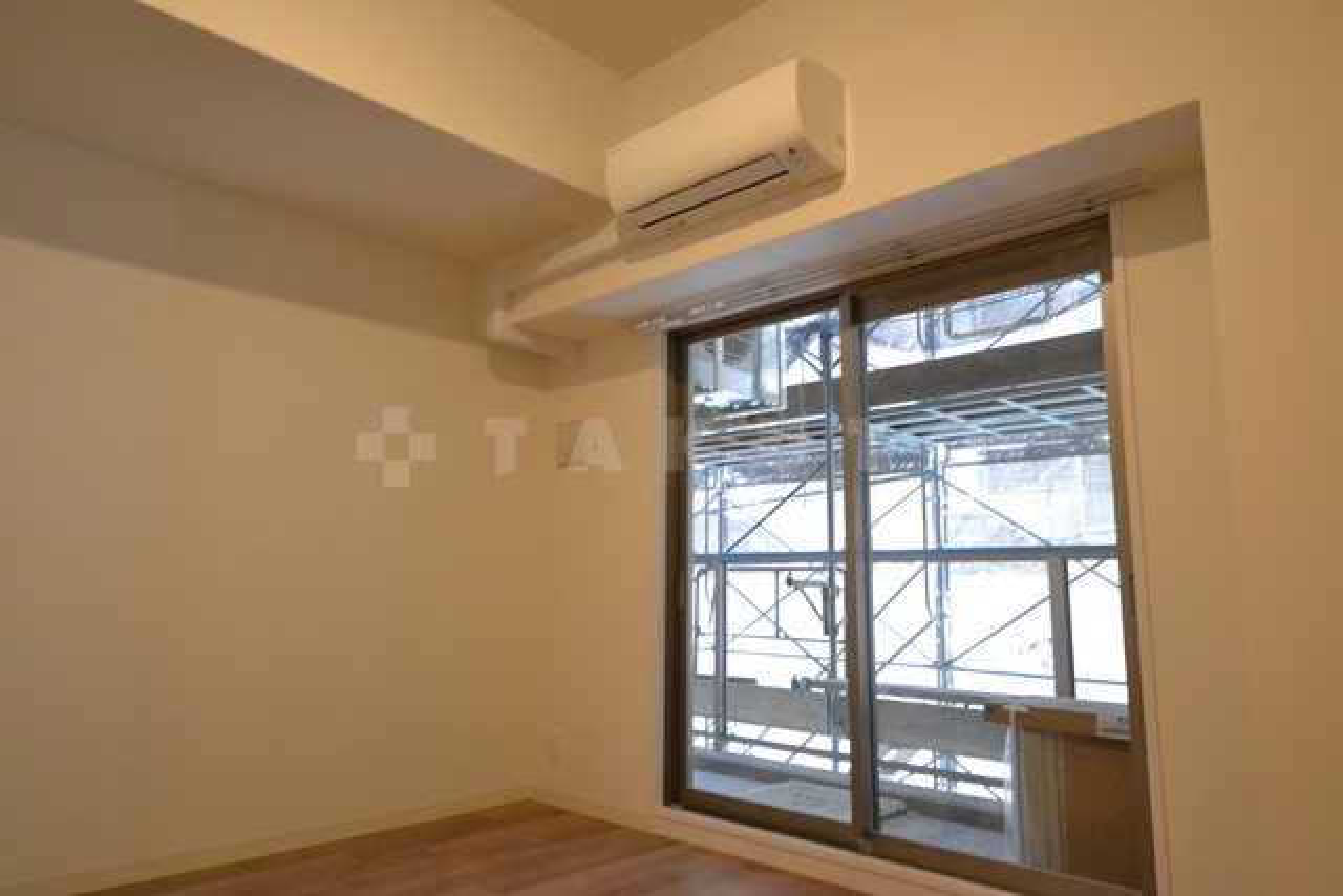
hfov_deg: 73.7
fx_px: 895
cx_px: 672
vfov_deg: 53.2
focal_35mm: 24
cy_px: 448
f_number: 5.6
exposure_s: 1/25
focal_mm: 16
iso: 3200
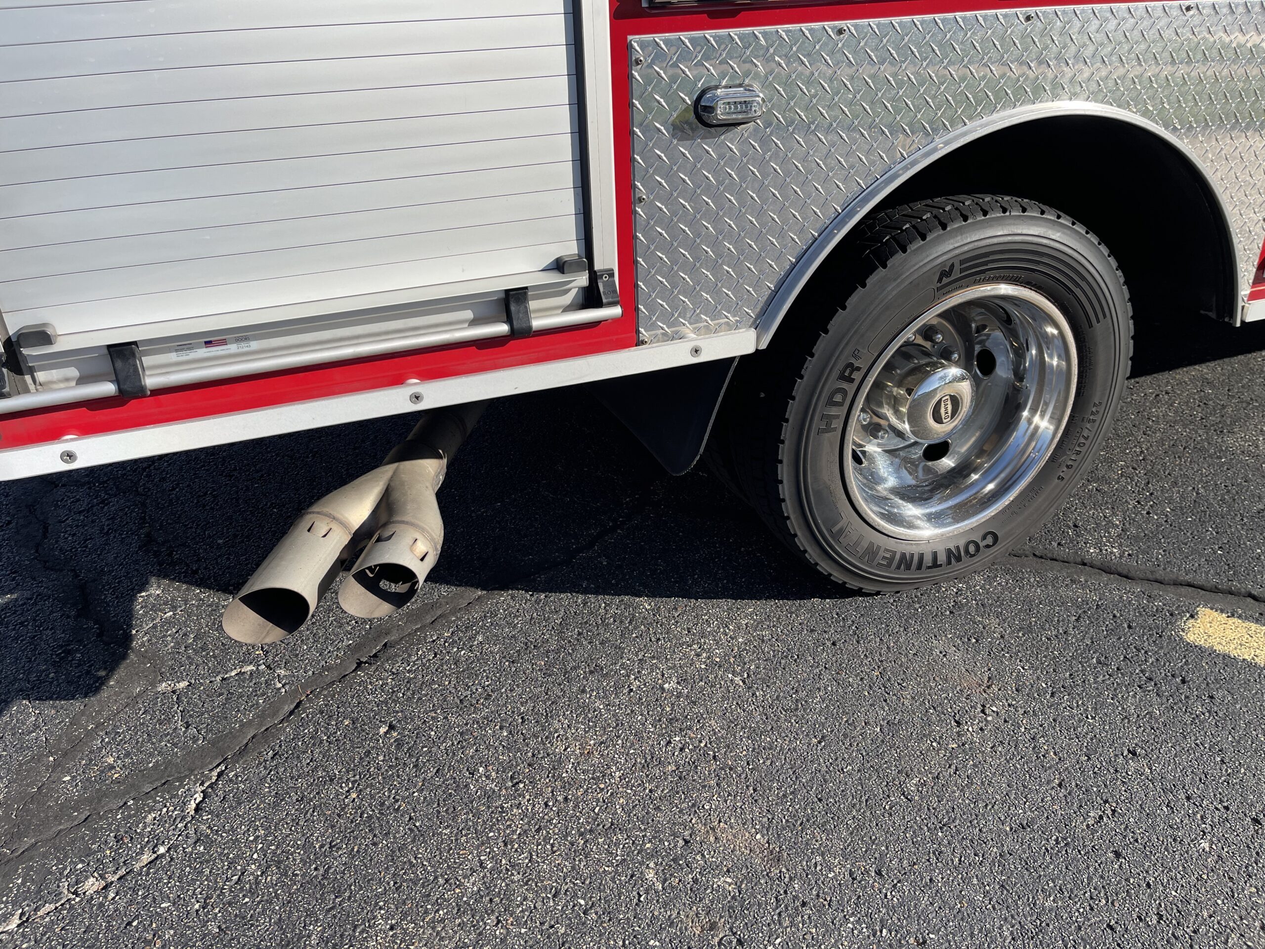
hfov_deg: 67.3
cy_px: 474
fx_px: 950
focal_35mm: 26
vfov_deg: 53.1
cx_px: 632
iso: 32
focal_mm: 5.1
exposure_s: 1/2857
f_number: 1.6
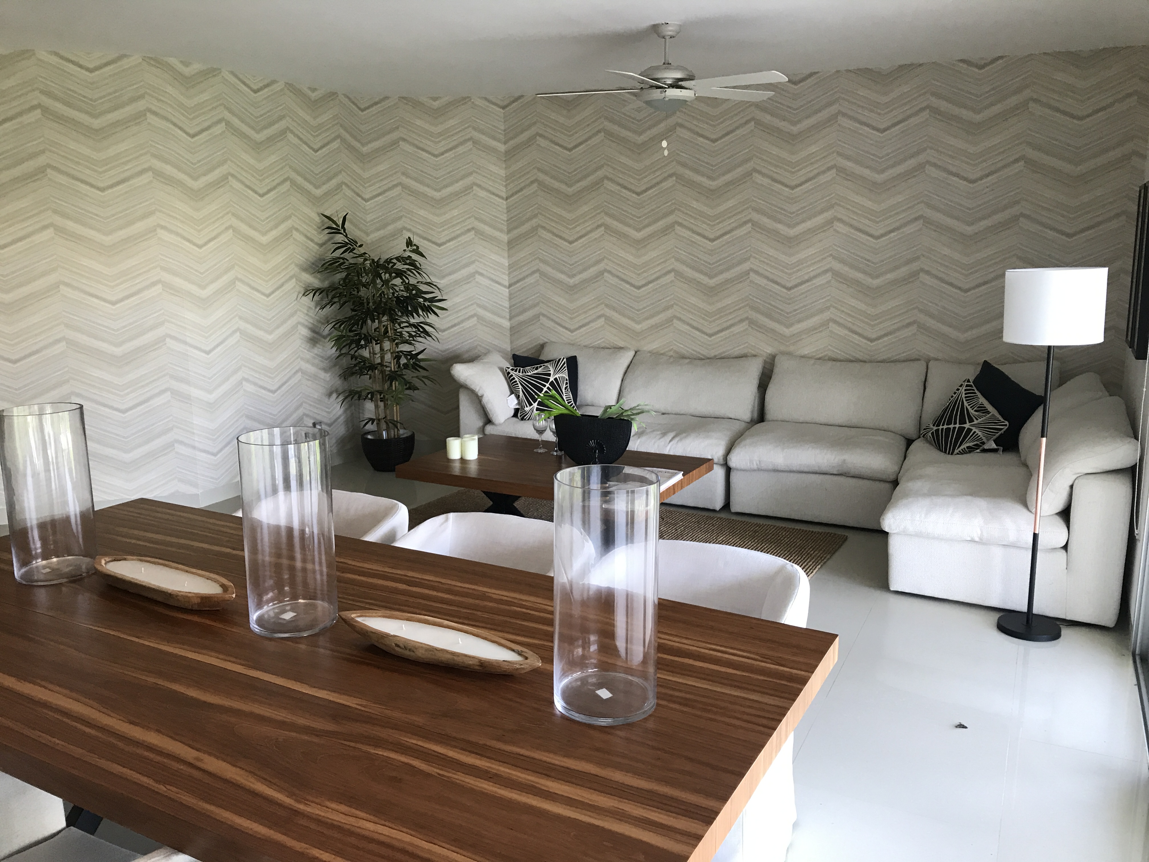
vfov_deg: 49.7
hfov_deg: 63.4
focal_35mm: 28
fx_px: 929
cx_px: 574
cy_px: 431
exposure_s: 1/30
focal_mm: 3.99
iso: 25
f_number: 1.8
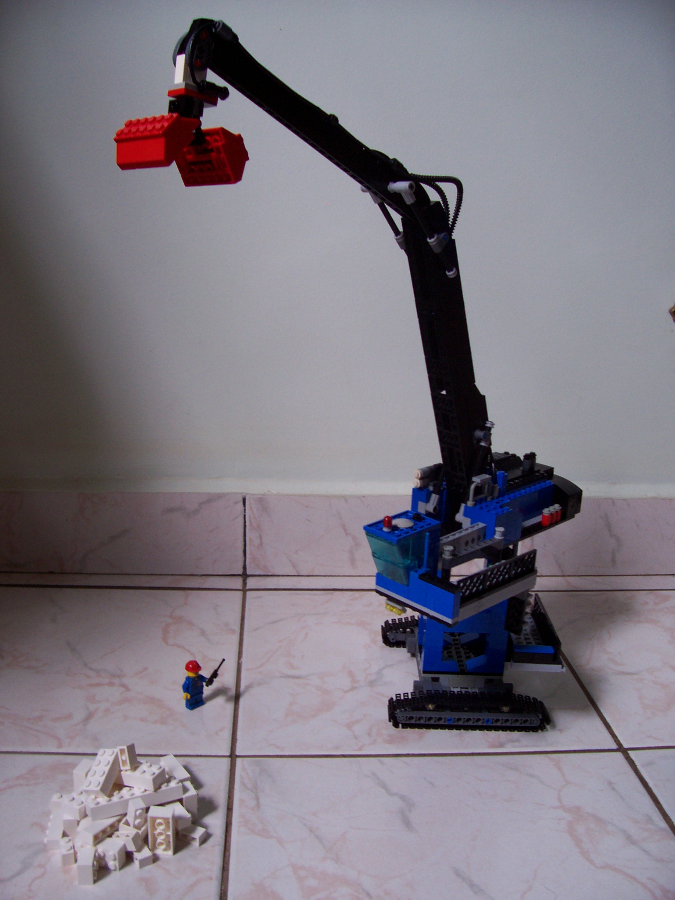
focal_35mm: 34
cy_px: 450
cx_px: 338
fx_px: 884
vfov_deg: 54.0
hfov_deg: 41.8
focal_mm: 5.6
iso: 80
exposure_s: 1/55.3
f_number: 2.7
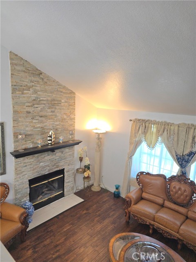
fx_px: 174
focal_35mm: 23
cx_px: 98
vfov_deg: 73.9
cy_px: 131
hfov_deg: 58.9
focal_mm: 6.3
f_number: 1.7
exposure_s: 1/120
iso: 125
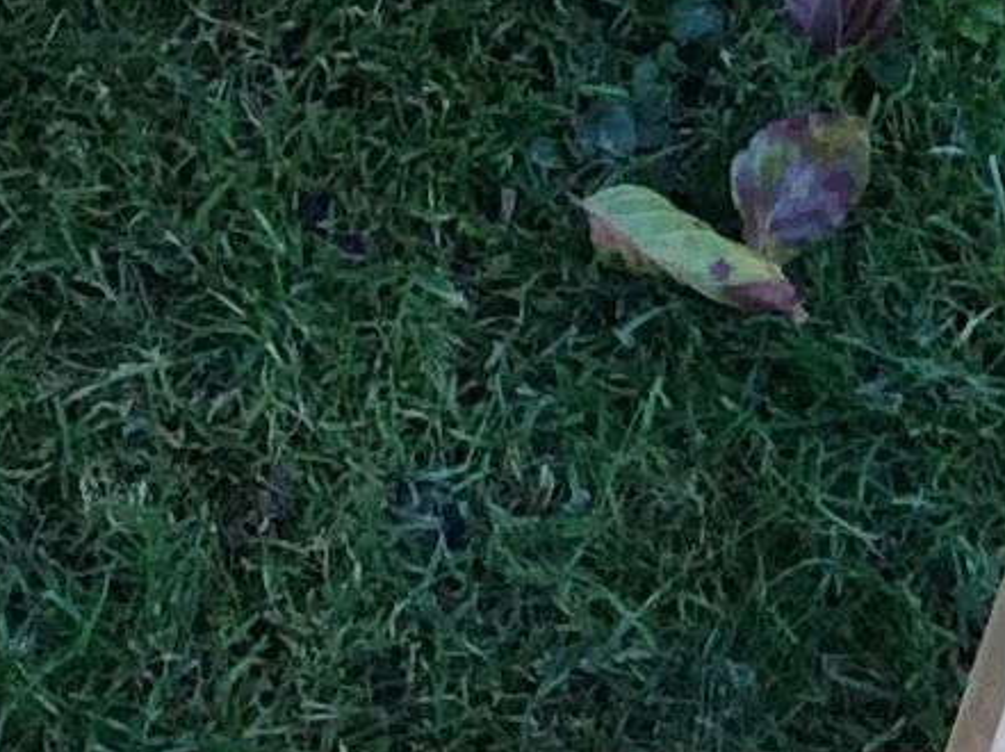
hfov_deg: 10.5
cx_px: 191
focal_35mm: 188
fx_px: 5454
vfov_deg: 7.5
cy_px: -811
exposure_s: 1/100
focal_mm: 3.3
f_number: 2.4
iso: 32
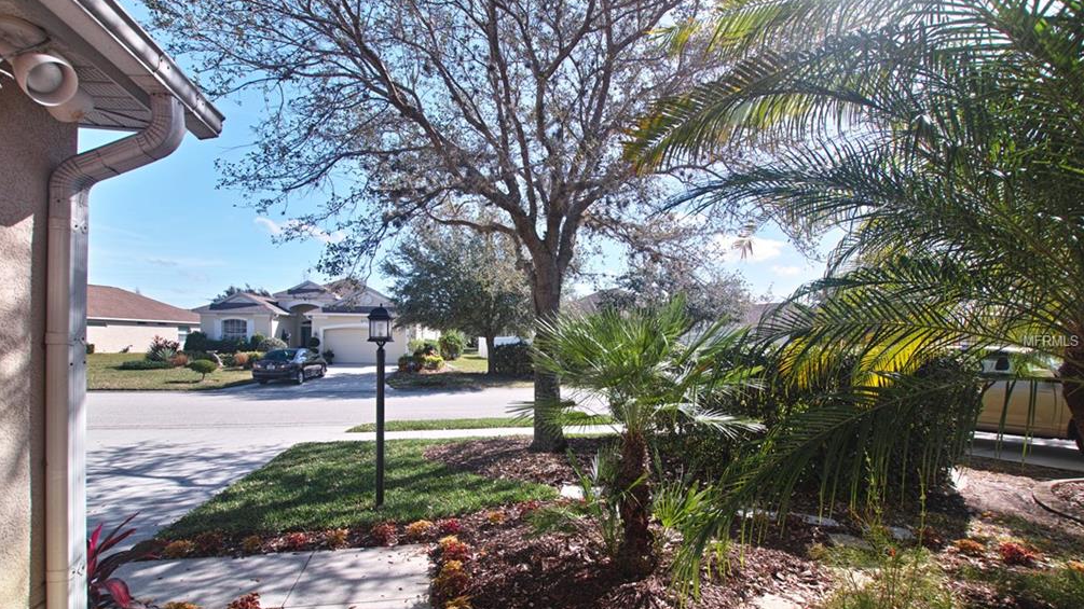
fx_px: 460
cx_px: 533
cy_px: 342
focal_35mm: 16
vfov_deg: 66.8
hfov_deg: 99.4
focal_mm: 10
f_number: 6.3
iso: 100
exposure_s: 1/100
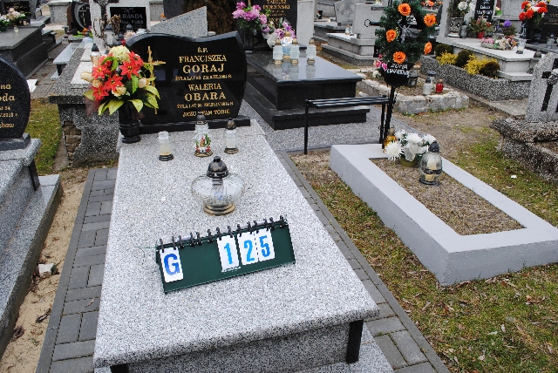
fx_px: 419
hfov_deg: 67.3
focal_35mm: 27
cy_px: 186
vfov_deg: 48.0
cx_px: 279
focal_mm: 18
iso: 100
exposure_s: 1/200
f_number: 7.1
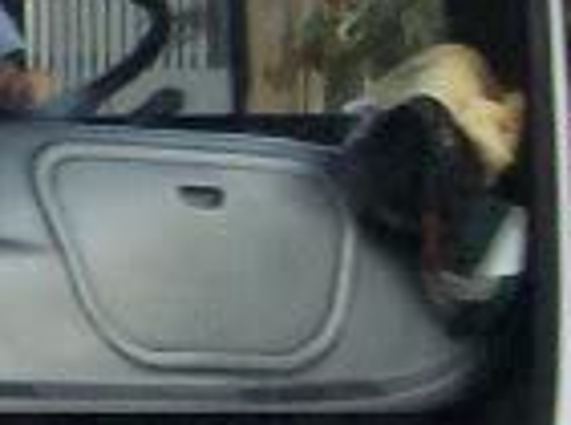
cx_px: -1328
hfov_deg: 4.0
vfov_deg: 3.1
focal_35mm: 481
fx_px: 7914
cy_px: -85
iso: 160
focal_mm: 11
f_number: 4.1
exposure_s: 1/163
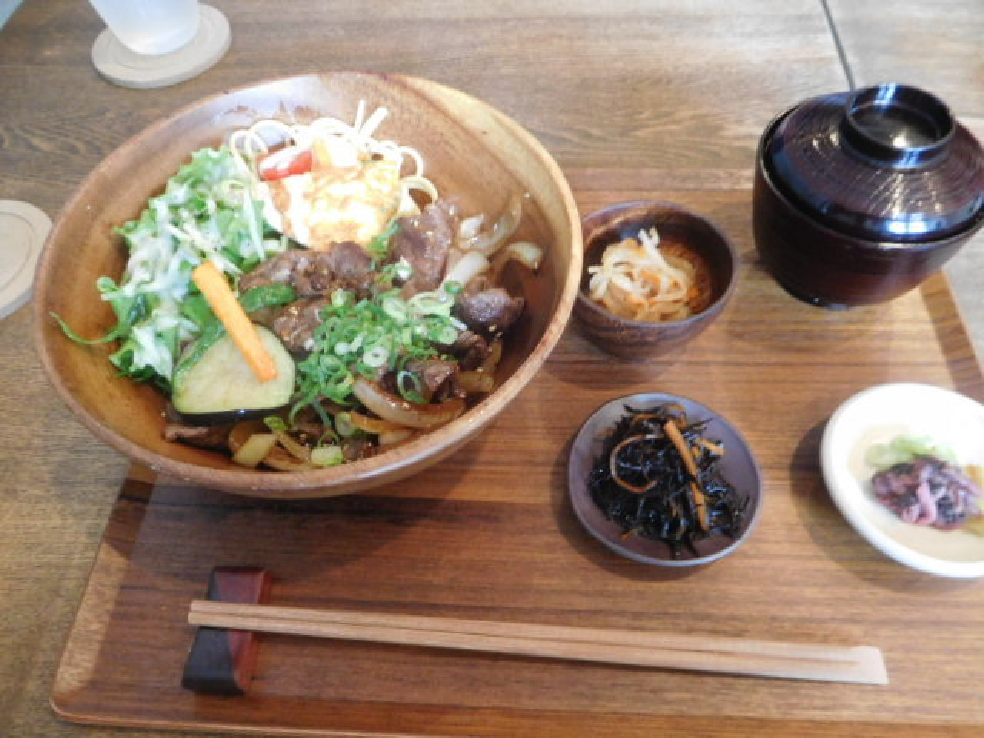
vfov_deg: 54.9
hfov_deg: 69.4
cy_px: 369
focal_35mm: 25
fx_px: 711
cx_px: 492
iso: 450
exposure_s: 1/8
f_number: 3.4
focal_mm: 4.5
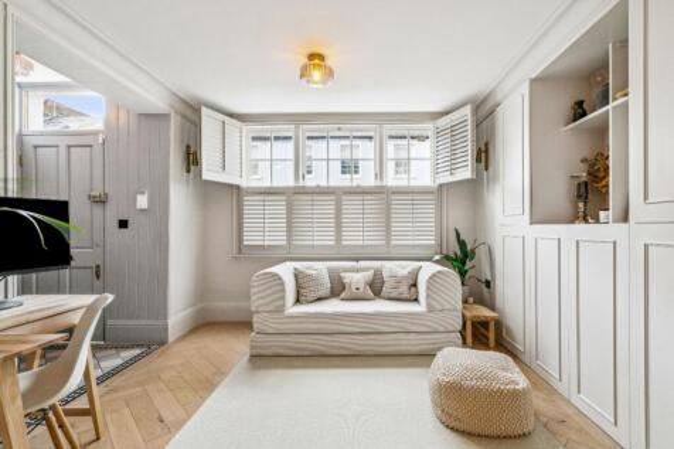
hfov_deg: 96.8
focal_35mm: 16
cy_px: 224
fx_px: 299
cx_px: 337
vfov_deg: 73.7
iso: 320
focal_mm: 16
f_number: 11
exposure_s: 1/25
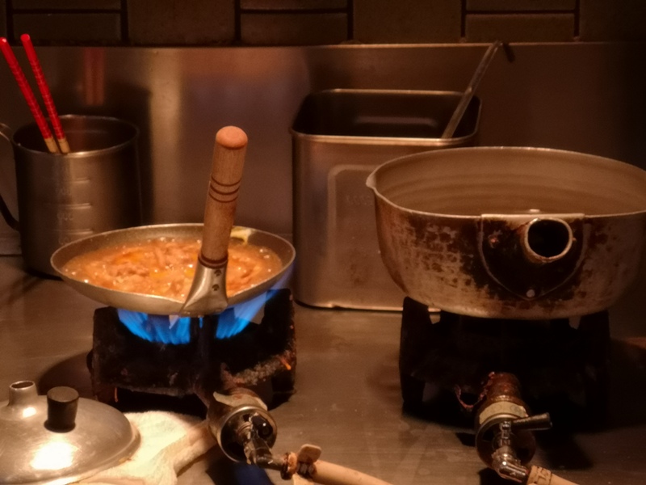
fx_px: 2295
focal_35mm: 123
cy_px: 242
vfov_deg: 12.0
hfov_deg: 16.0
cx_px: 323
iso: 400
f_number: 2.4
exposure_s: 1/25
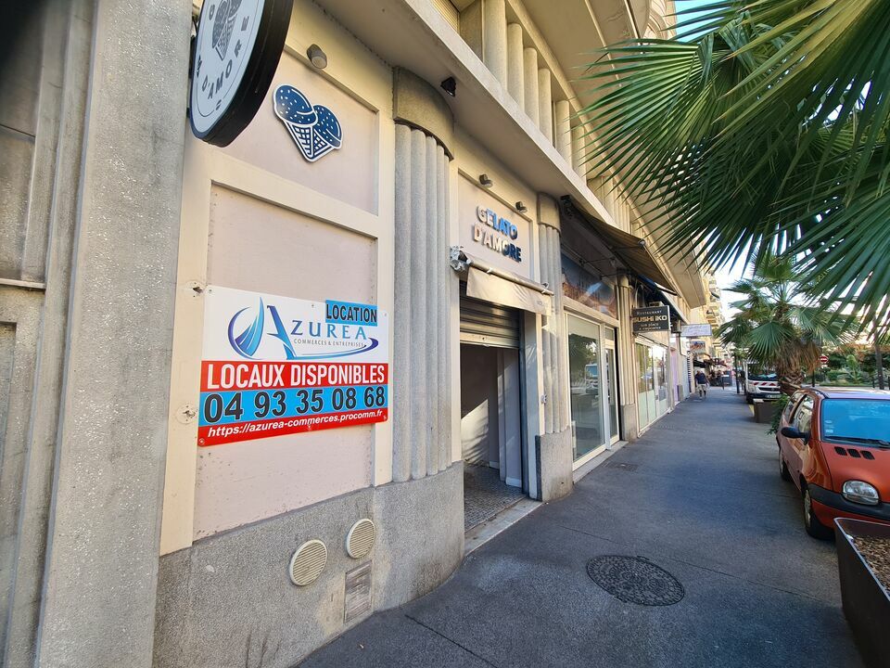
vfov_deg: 89.9
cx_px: 445
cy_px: 334
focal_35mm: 13
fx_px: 334
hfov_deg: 106.2
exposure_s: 1/134
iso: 50
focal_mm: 2.2
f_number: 2.2
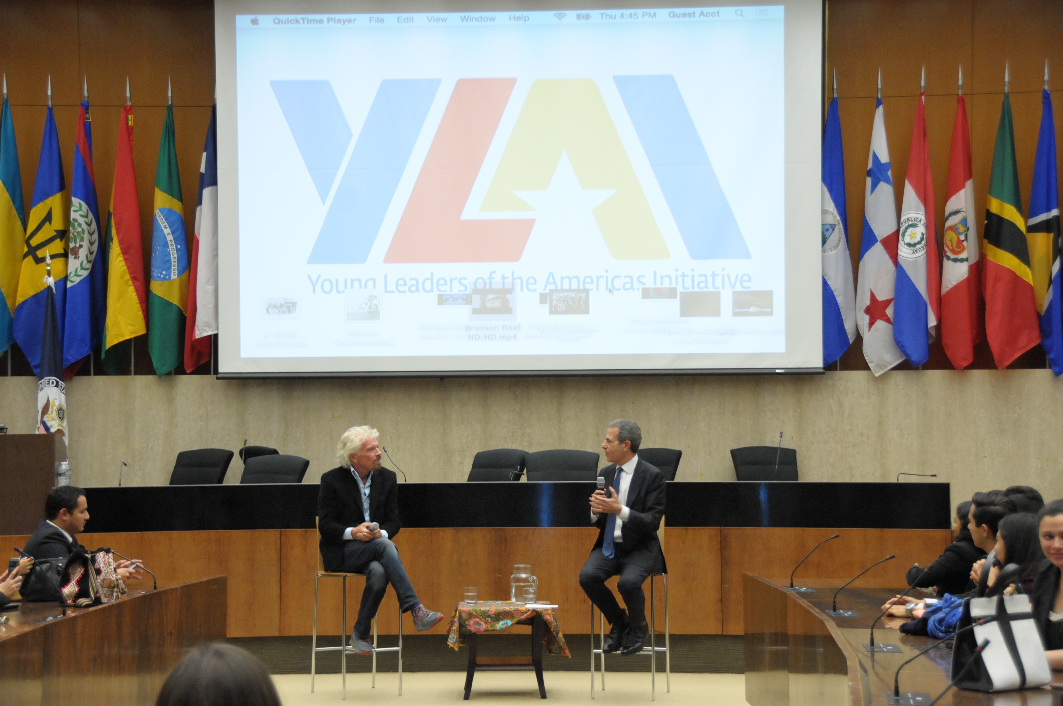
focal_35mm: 69
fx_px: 2035
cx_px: 532
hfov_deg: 29.3
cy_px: 353
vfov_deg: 19.7
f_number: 4.5
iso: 1600
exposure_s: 1/80
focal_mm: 46
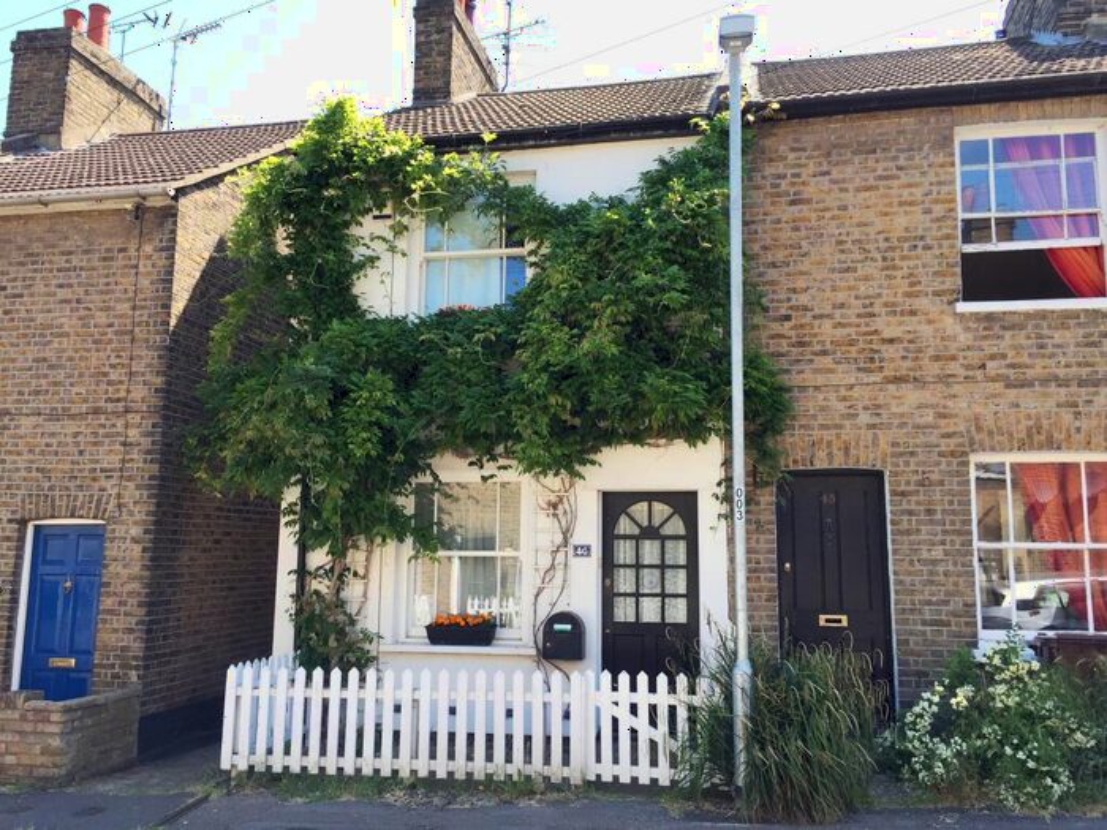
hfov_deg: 61.7
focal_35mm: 29
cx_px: 554
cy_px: 415
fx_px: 927
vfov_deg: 48.2
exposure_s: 1/476
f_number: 2.2
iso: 32
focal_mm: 4.15
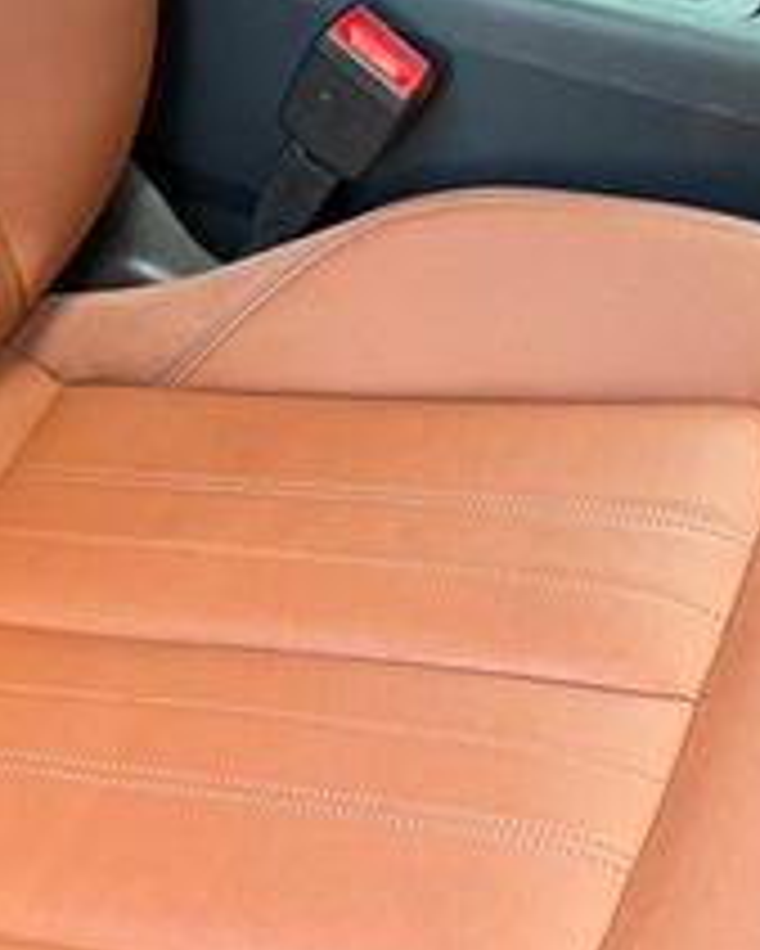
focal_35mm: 71
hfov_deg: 21.5
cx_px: 279
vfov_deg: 26.3
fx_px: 1995
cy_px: 747
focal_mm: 6.76
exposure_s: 1/61
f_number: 1.78
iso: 200
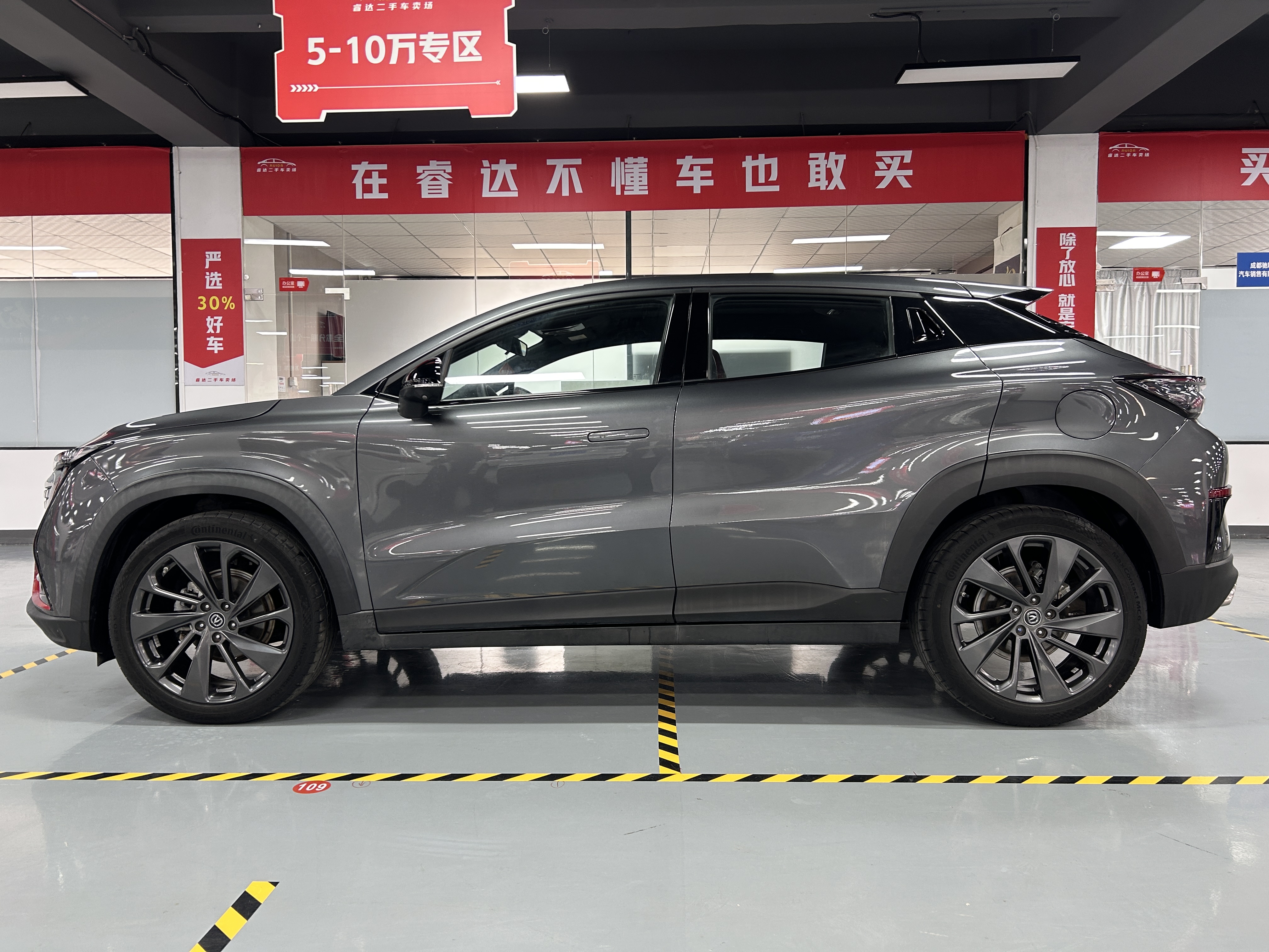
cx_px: 634
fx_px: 953
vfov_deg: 53.1
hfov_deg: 67.3
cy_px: 476
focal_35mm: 26
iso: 80
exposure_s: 1/50
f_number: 1.5
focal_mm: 5.7
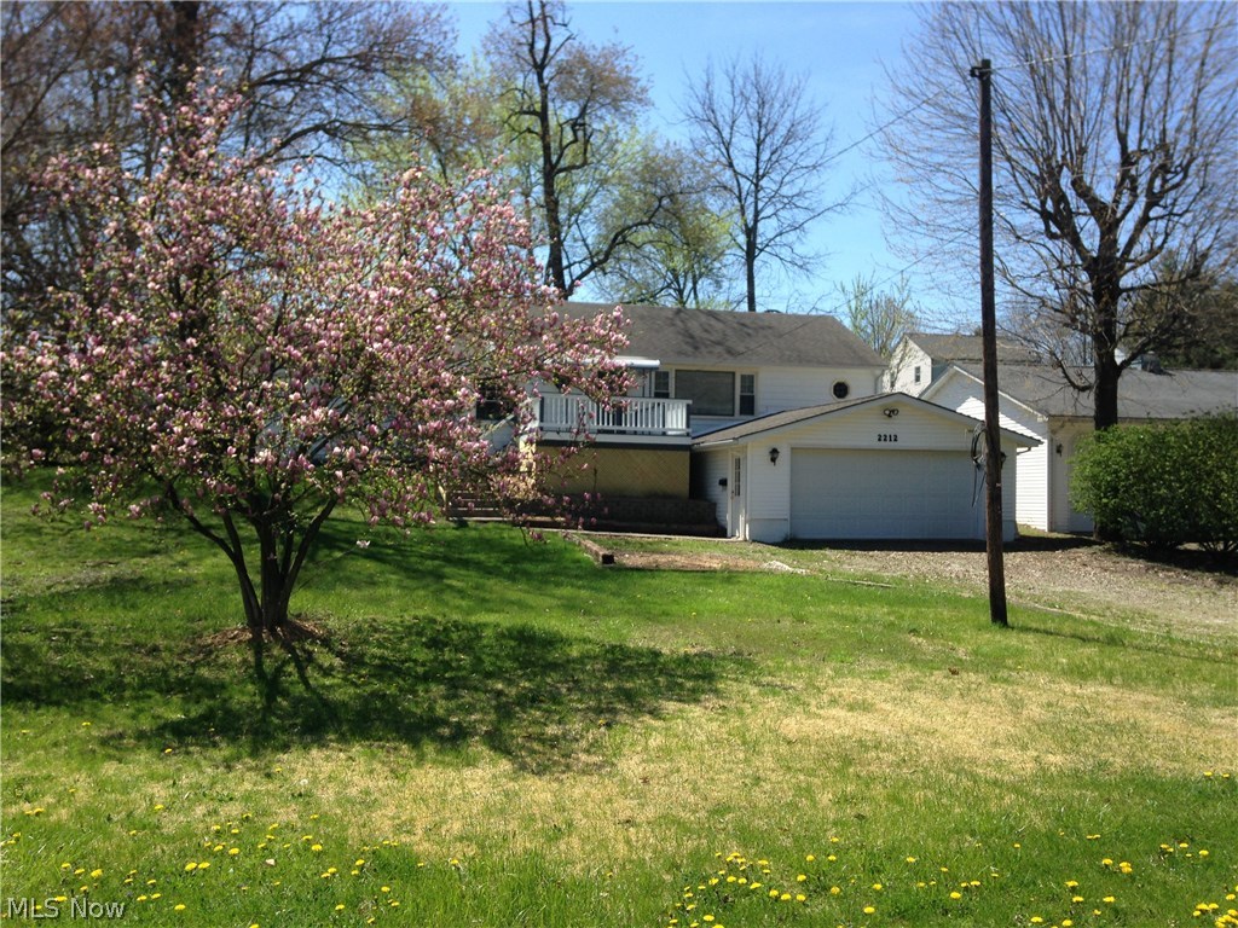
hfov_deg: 55.4
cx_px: 619
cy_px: 464
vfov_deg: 42.9
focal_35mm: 33
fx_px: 1180
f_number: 2.4
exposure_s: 1/1085
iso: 50
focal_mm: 4.12
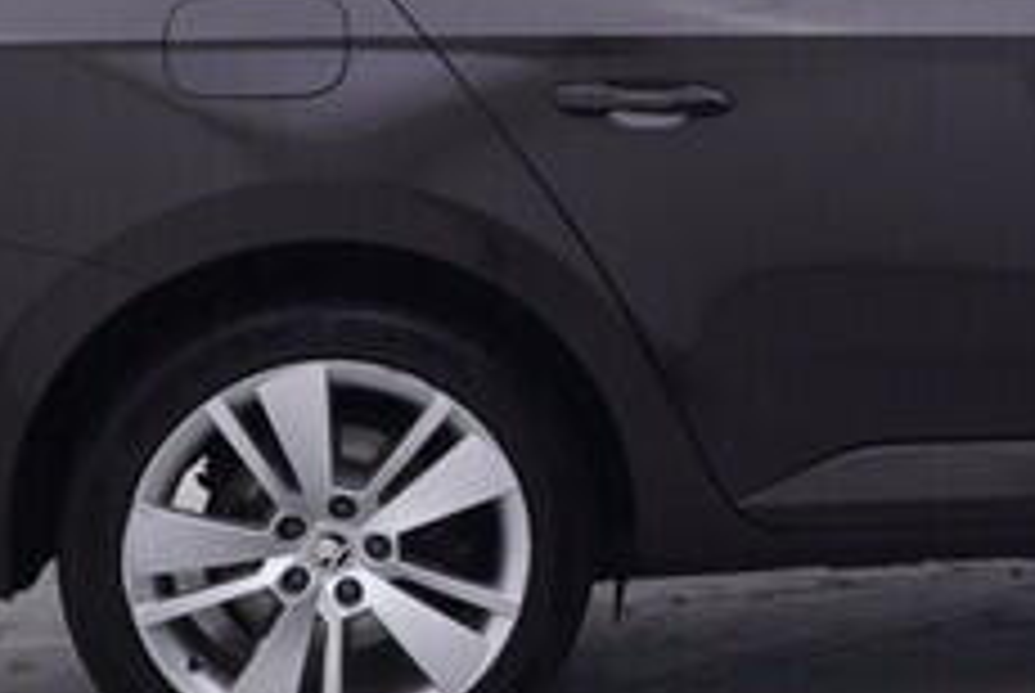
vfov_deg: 13.7
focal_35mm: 100
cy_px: 180
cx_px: 1170
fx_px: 2885
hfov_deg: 19.4
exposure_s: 1/80
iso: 200
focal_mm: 15
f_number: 5
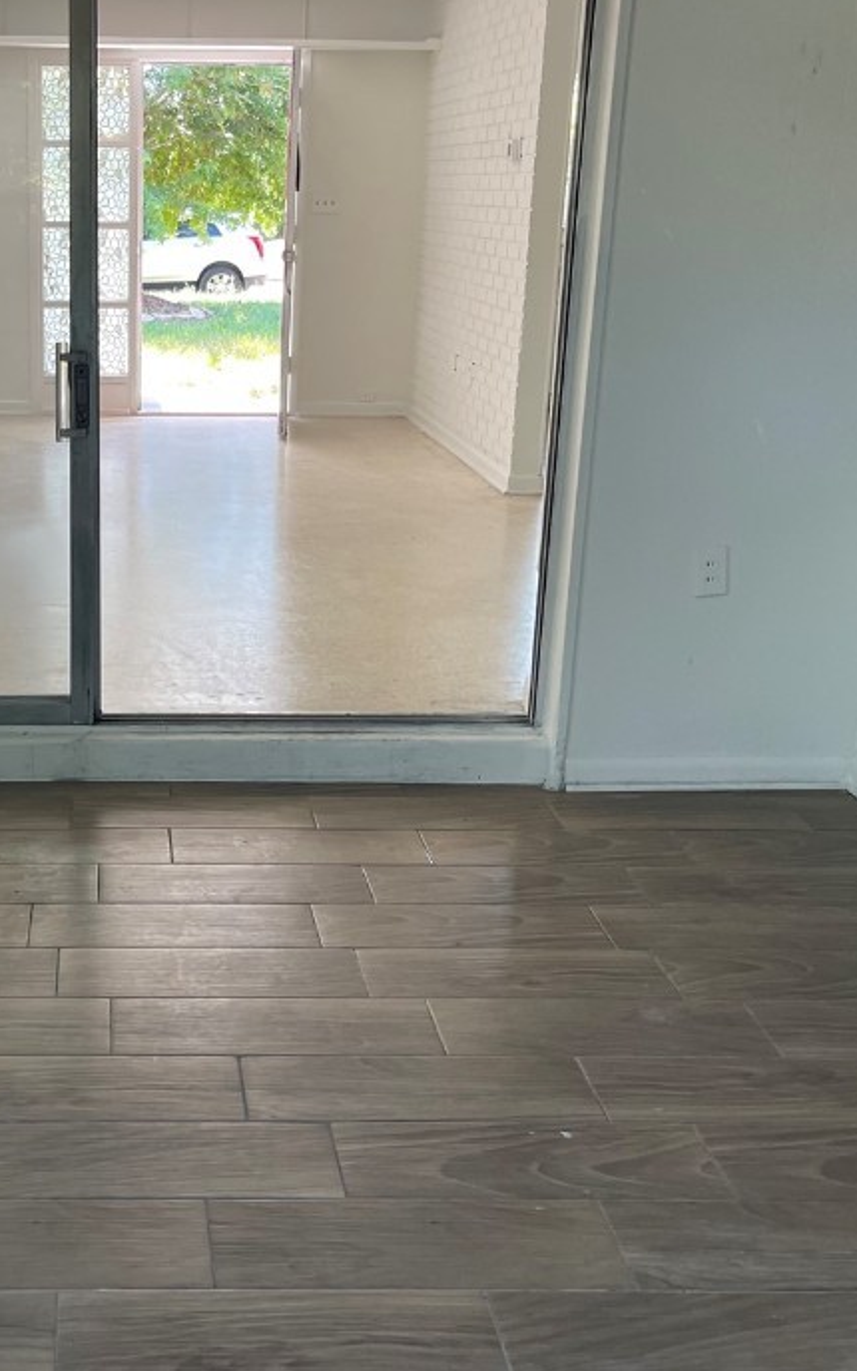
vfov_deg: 48.1
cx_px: 106
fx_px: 1532
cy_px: 614
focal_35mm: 41
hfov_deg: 30.1
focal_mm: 5.1
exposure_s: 1/121
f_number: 1.6
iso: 125
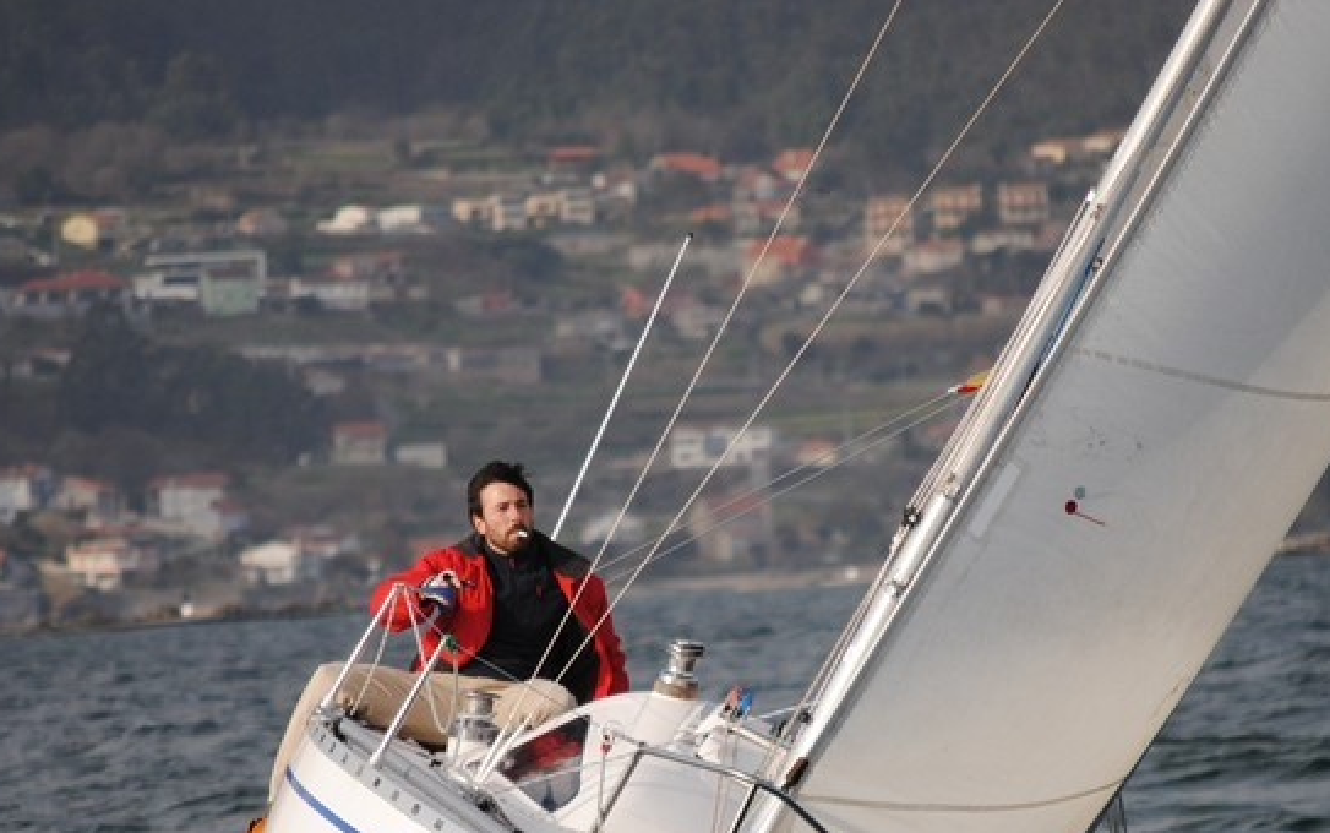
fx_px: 18278
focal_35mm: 504
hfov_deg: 4.2
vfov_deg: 2.6
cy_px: 691
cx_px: 691
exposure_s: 1/800
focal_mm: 200
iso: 200
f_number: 5.6
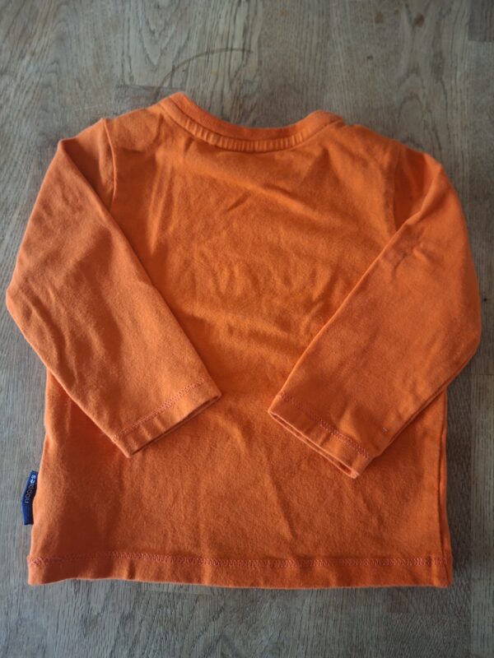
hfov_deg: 58.9
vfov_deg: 73.9
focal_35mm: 23
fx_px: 438
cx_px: 247
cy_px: 329
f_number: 1.8
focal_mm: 5.54
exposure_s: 1/25
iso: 400
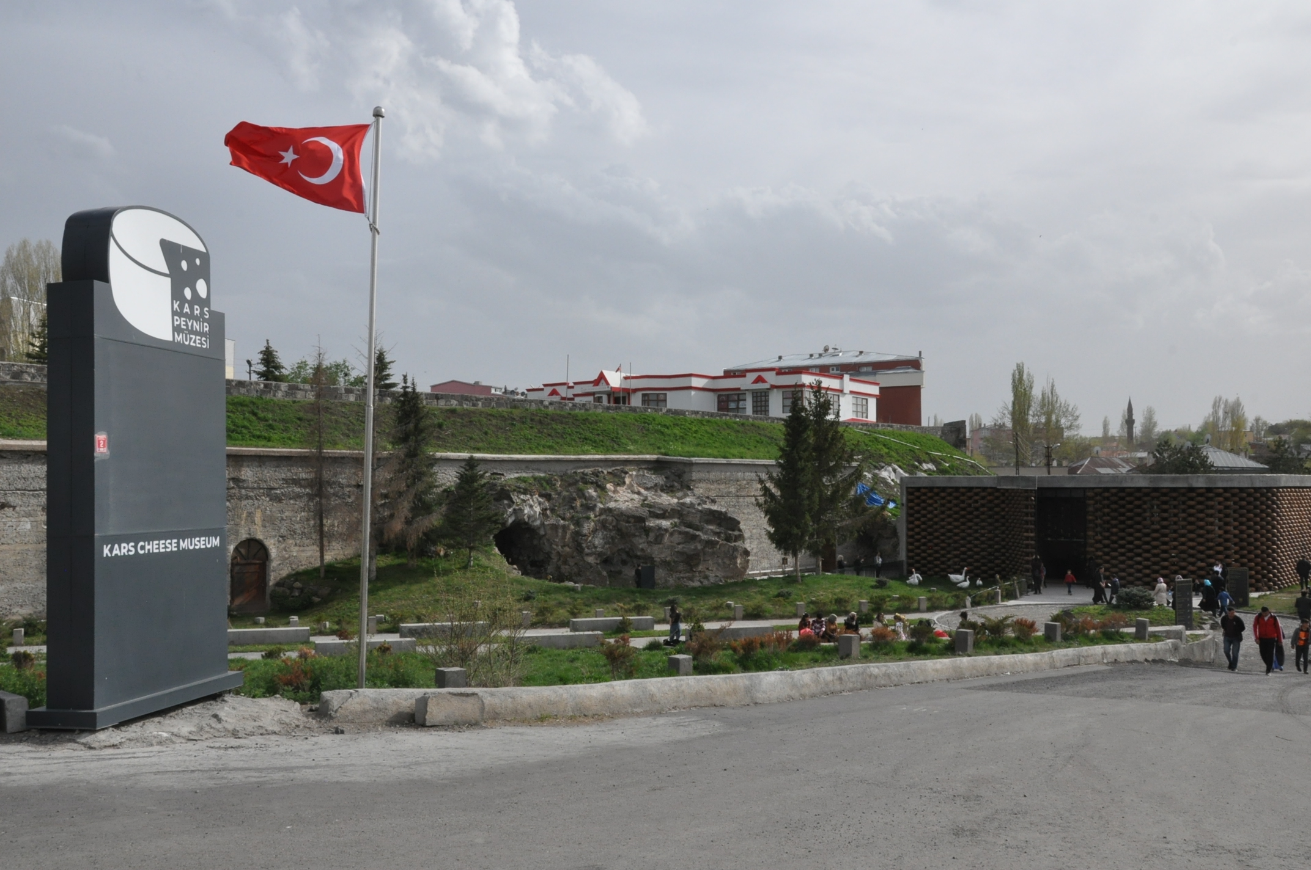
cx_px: 656
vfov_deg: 41.6
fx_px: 1146
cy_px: 435
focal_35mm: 32
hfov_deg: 59.6
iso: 1000
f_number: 14
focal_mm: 21
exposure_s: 1/800
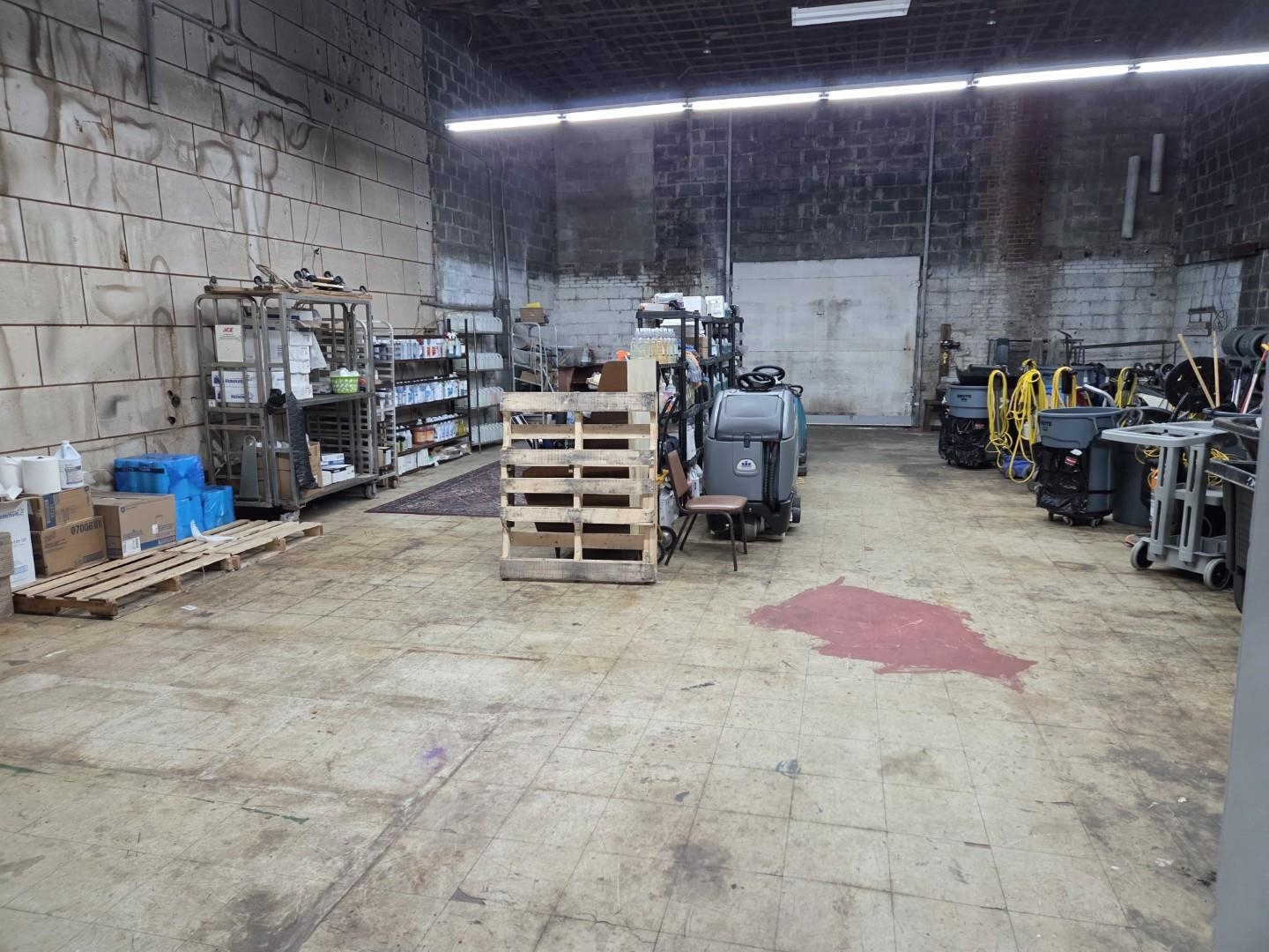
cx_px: 634
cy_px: 476
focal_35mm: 23
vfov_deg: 58.9
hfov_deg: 73.9
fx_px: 843
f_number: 1.8
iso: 640
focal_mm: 5.4
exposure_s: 1/120
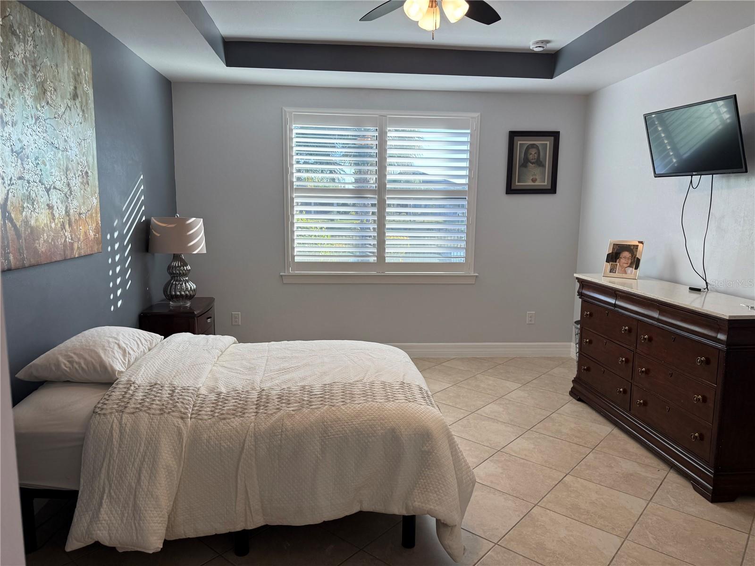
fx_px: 523
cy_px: 283
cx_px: 378
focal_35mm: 24
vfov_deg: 56.8
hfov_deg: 71.6
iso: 64
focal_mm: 6.76
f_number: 1.78
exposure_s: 1/281
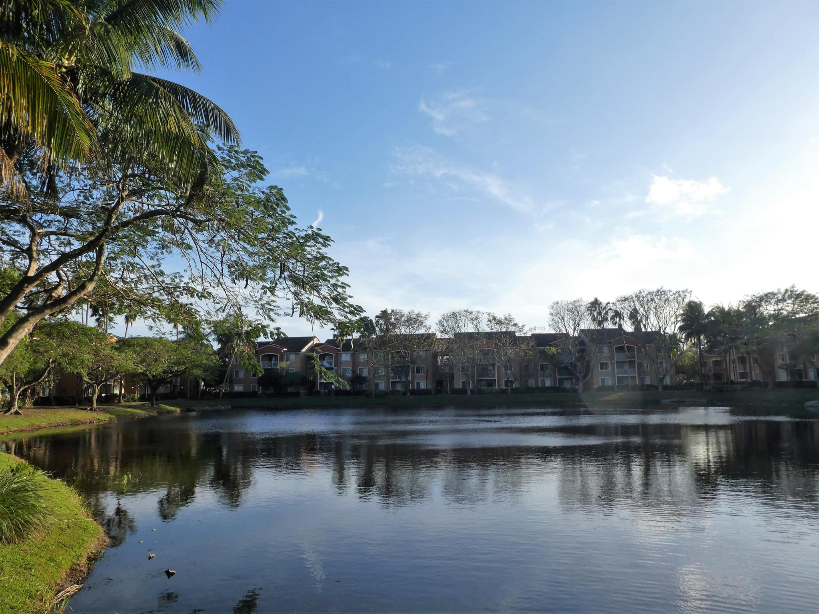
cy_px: 307
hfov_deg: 71.6
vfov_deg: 56.8
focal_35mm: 24
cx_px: 410
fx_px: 568
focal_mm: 4.3
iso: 80
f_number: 3.3
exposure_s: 1/640
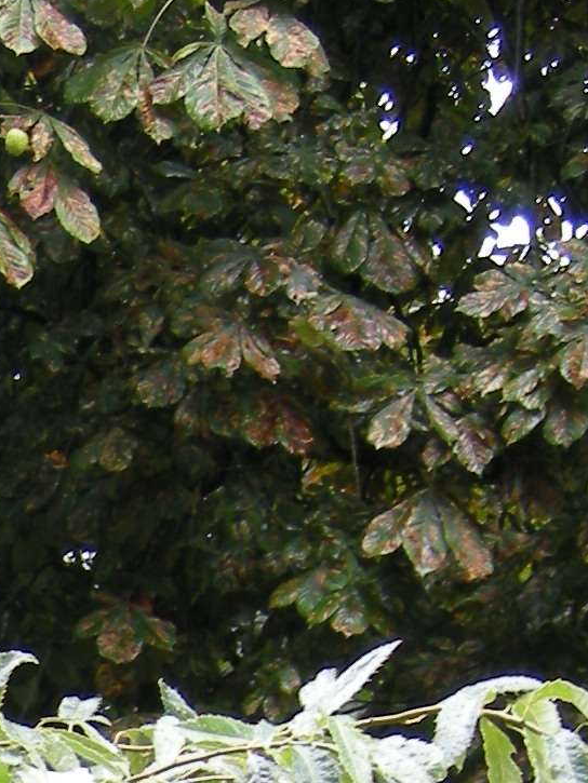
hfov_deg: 7.3
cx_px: -695
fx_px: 4370
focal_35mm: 193
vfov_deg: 9.7
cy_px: 1483
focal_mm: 7.5
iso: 64
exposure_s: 1/58.7
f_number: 3
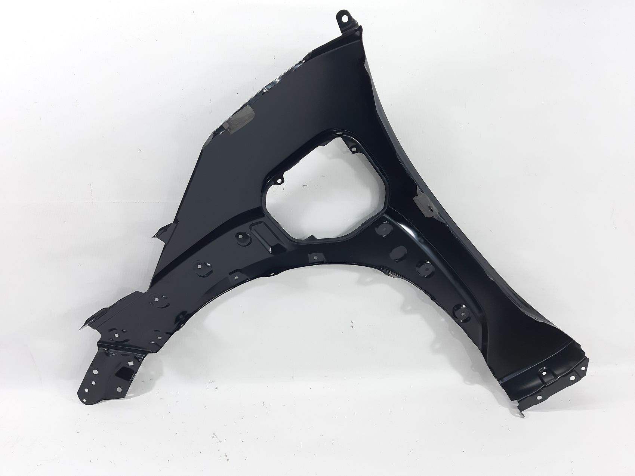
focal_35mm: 27
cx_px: 318
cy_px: 238
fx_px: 495
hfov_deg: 65.3
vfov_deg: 51.3
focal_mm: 3.93
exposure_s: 1/50
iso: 80
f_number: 1.7
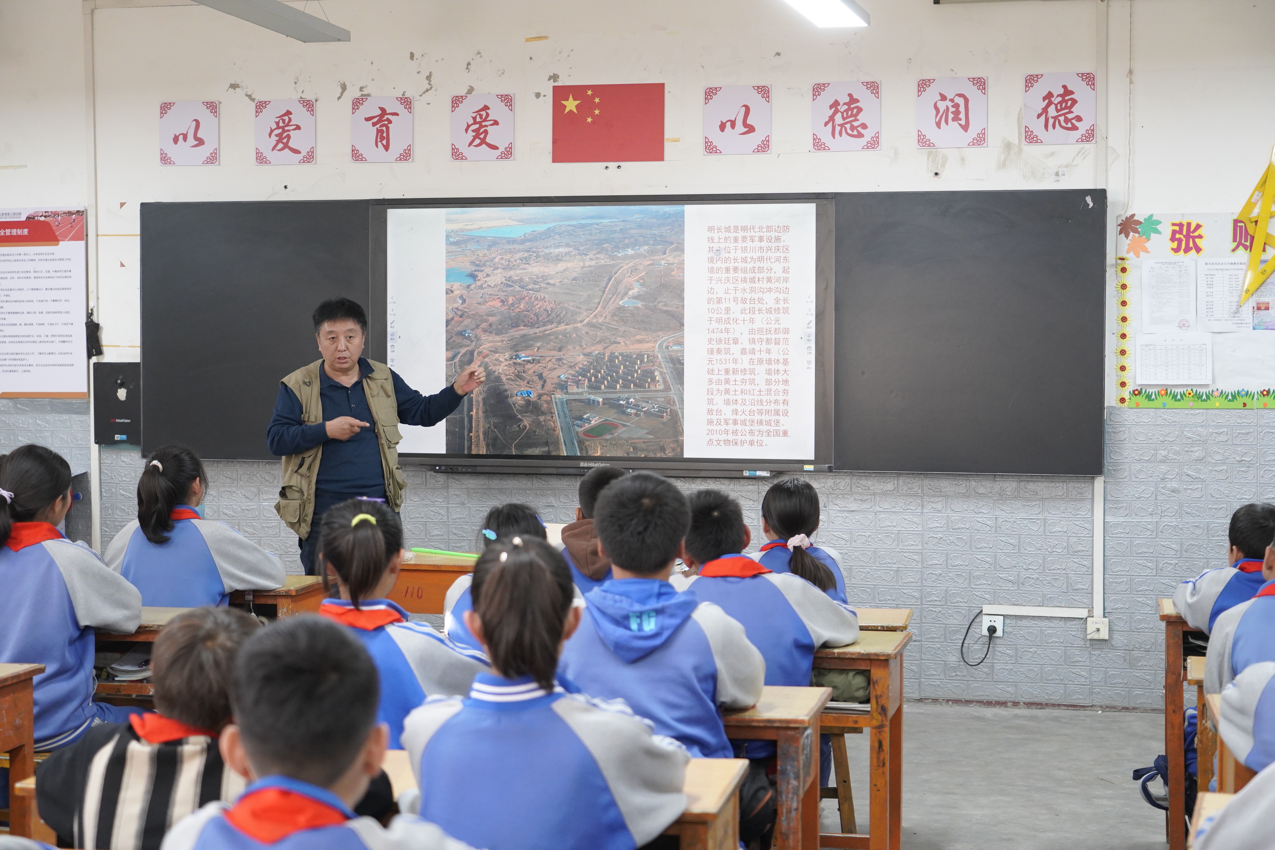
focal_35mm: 58
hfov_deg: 34.5
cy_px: 425
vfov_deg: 23.4
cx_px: 638
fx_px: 2054
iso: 4000
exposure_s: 1/160
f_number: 4
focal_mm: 58
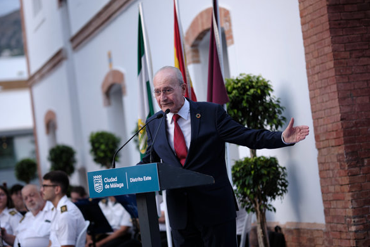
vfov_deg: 13.8
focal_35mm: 99
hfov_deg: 20.6
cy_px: 144
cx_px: 165
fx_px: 1017
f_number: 1.2
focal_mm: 56
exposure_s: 1/500
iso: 160
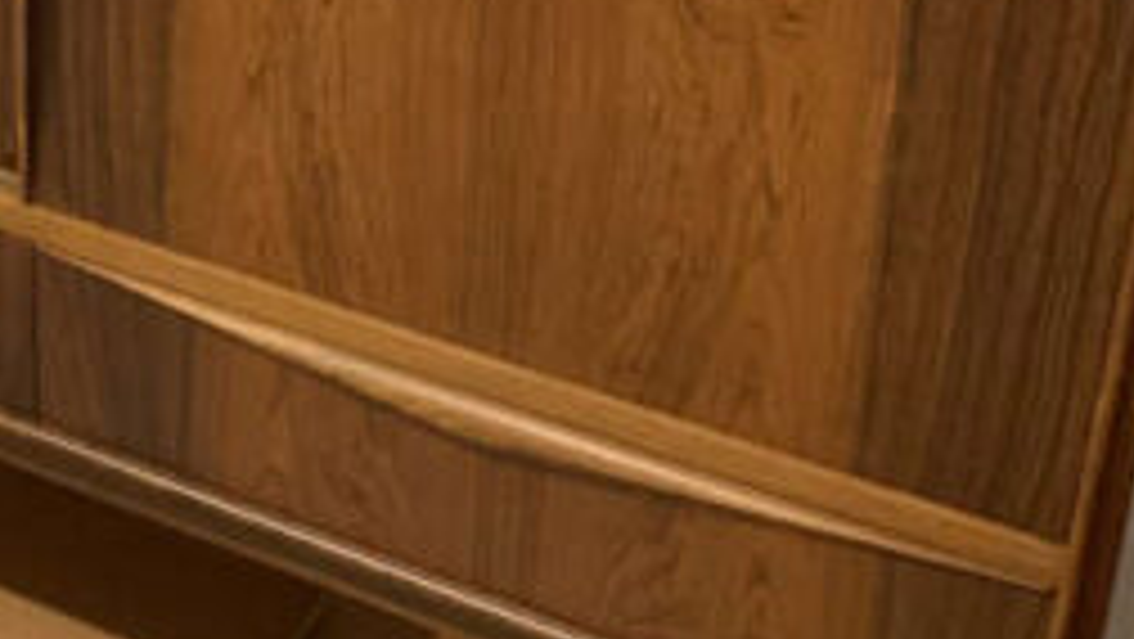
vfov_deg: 13.1
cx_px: -328
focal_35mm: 90
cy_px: -122
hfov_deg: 21.5
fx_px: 2707
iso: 400
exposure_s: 1/50
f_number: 1.8
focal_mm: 4.25
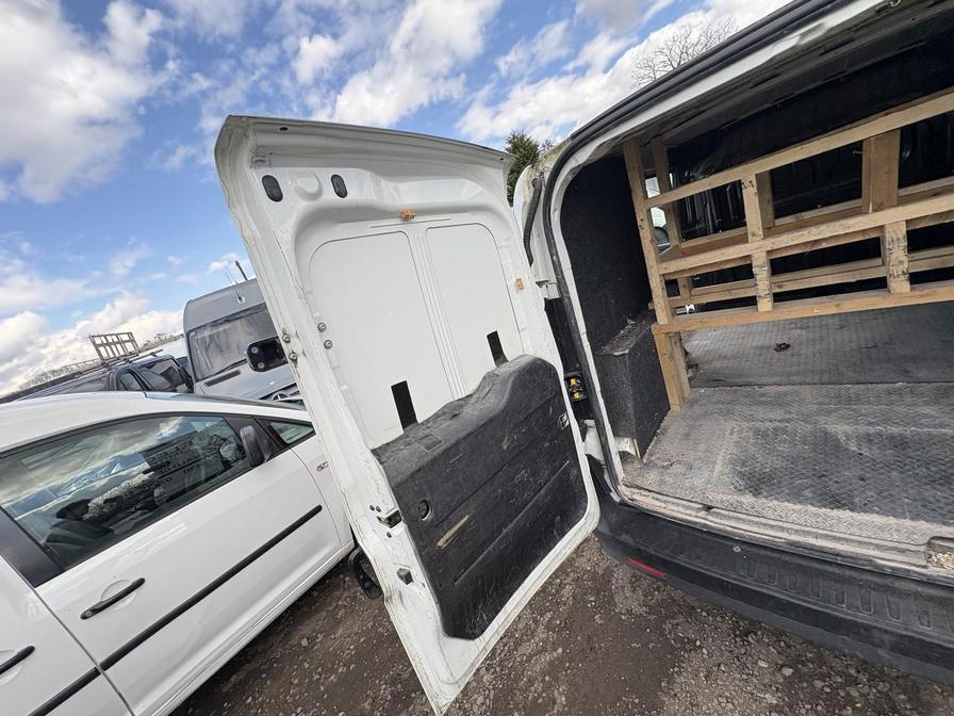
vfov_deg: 85.7
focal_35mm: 14
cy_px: 358
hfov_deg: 102.1
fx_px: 386
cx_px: 477
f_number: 2.2
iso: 40
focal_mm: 2.22
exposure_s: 1/495
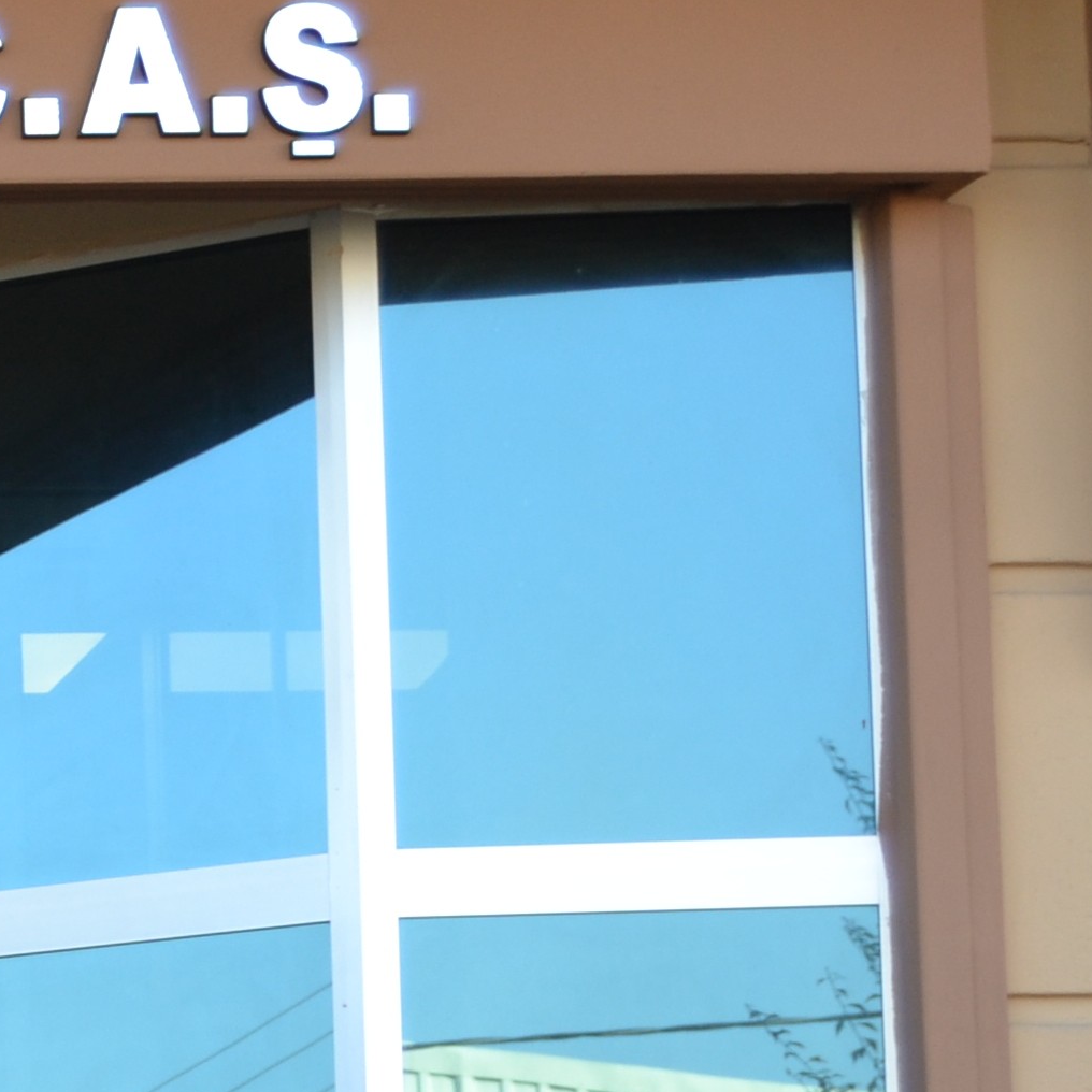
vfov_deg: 9.3
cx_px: -1370
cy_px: 1253
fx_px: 6603
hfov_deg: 8.7
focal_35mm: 185
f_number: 5.6
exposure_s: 1/125
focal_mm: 32
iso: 220
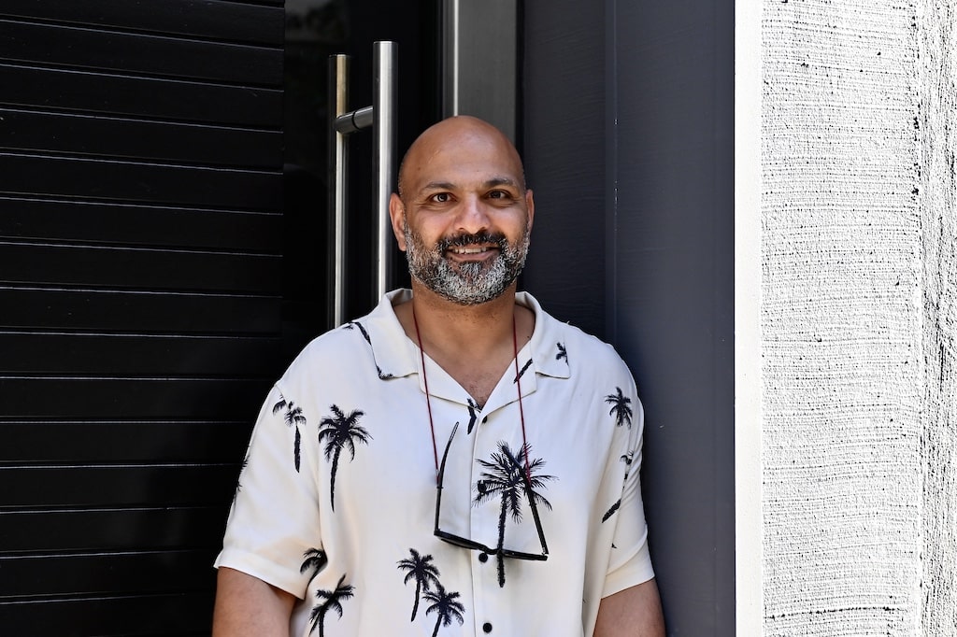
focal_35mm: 70
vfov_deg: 19.4
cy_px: 318
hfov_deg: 28.9
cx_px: 478
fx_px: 1860
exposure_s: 1/125
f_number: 4.5
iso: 360
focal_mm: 70
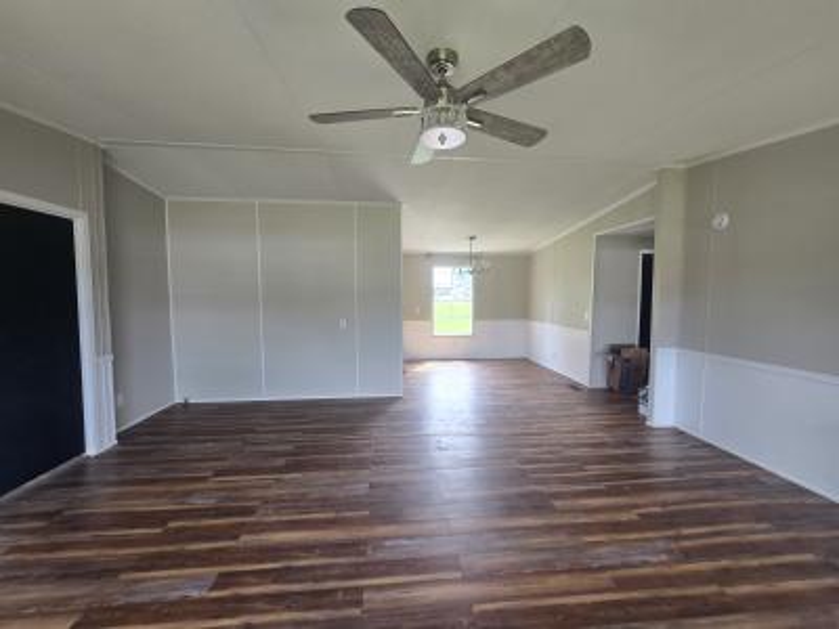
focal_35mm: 13
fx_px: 315
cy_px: 314
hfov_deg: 106.2
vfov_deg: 89.9
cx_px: 420
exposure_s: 1/60
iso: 50
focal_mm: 2.2
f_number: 2.2
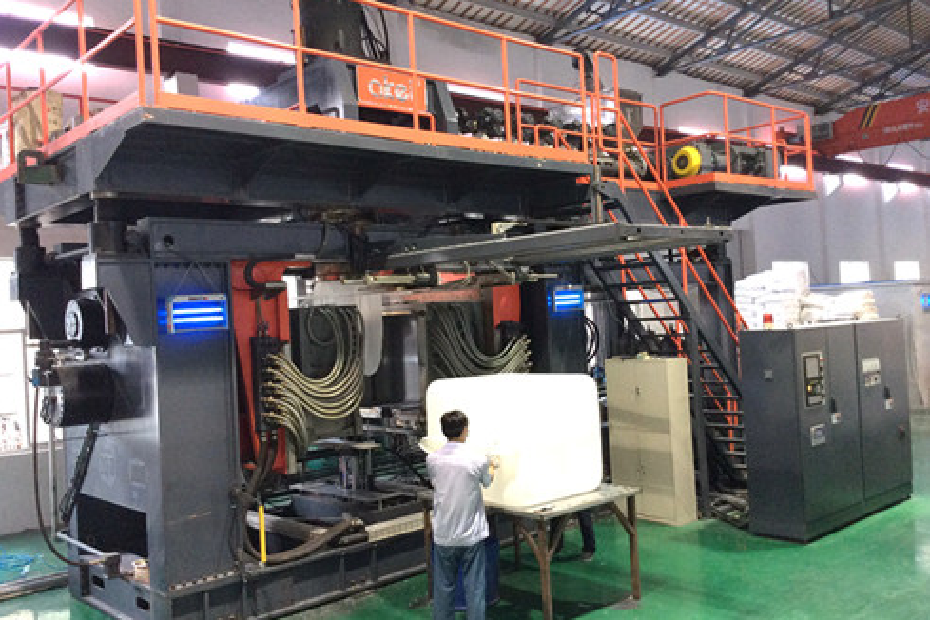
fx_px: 904
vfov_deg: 37.8
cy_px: 296
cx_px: 458
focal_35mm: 35
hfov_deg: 54.4
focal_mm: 3.3
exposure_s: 1/24
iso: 125
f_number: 2.4
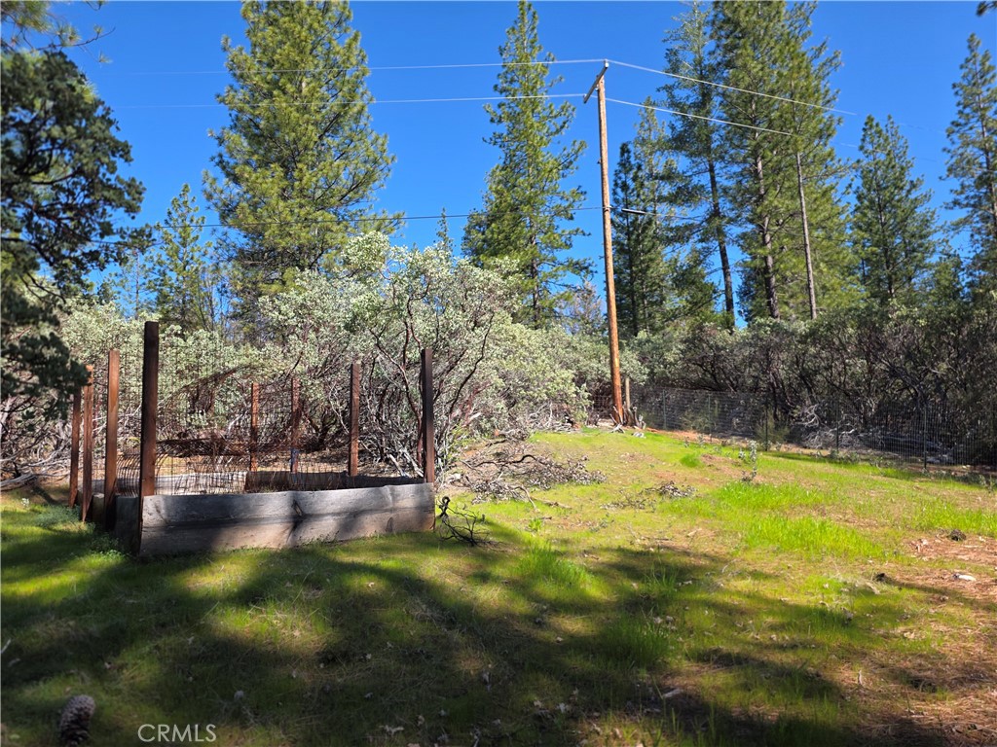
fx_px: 662
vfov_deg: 58.9
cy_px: 374
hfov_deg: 73.9
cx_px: 498
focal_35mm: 23
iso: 80
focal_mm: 6.25
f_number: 1.7
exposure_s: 1/2456
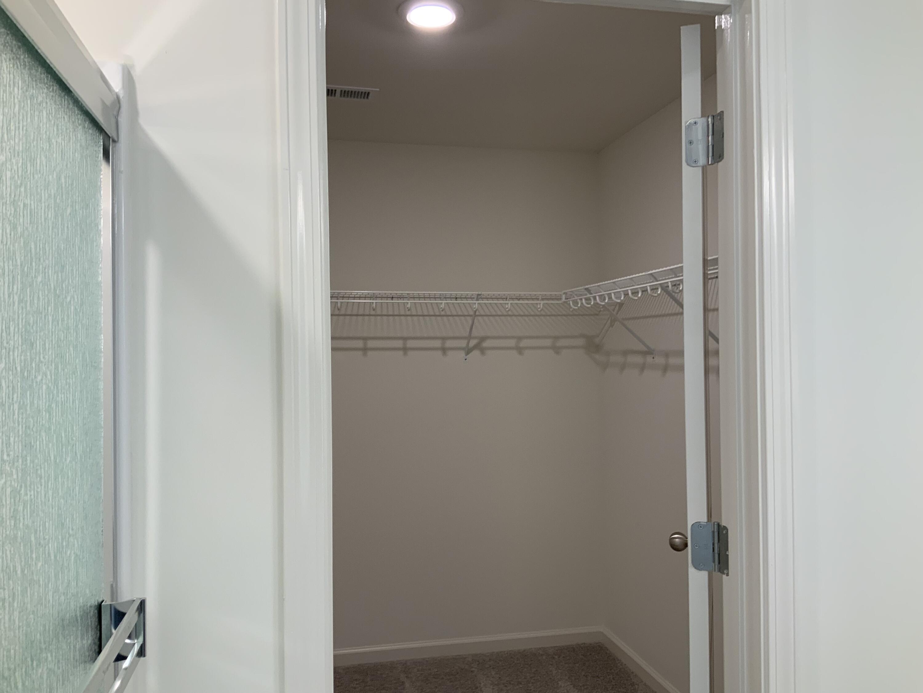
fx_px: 773
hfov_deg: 61.7
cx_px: 462
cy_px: 346
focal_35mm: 29
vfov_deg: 48.2
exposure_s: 1/60
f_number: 1.8
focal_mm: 3
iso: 50
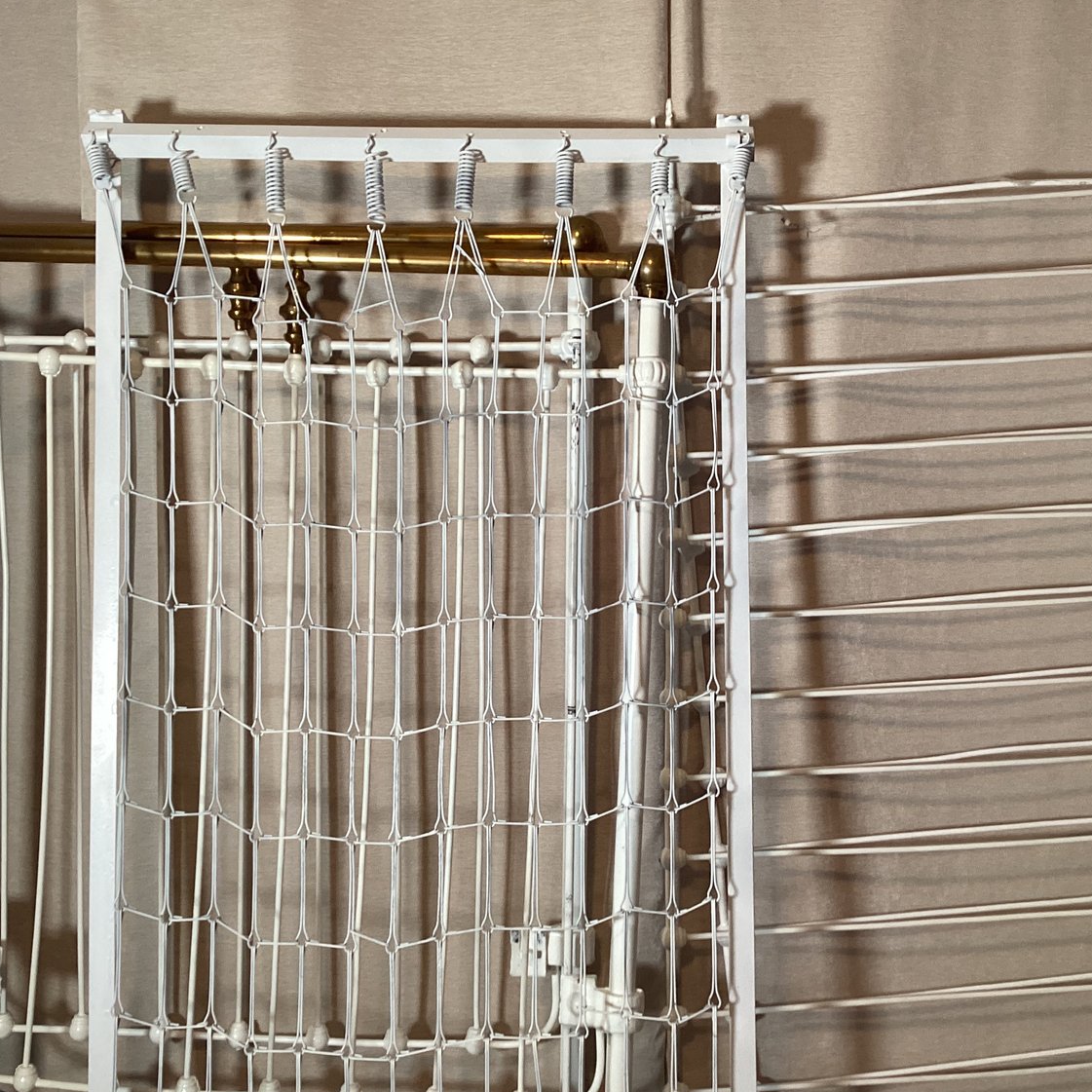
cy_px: 546
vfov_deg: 44.9
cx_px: 628
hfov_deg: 44.8
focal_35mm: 37
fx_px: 1321
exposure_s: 1/60
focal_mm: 3.3
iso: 125
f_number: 2.4
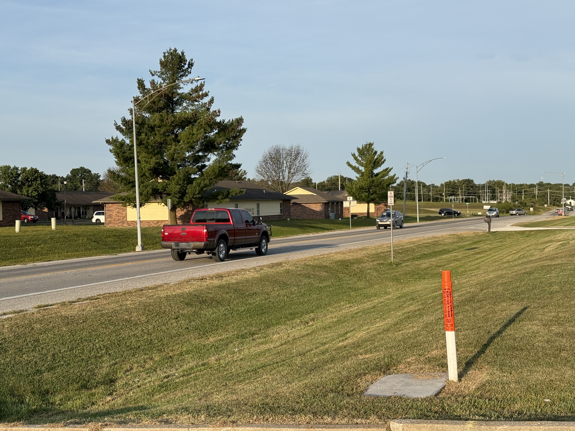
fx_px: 797
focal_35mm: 48
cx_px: 288
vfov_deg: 30.3
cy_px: 216
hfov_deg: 39.7
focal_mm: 6.76
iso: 64
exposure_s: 1/3096
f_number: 1.78
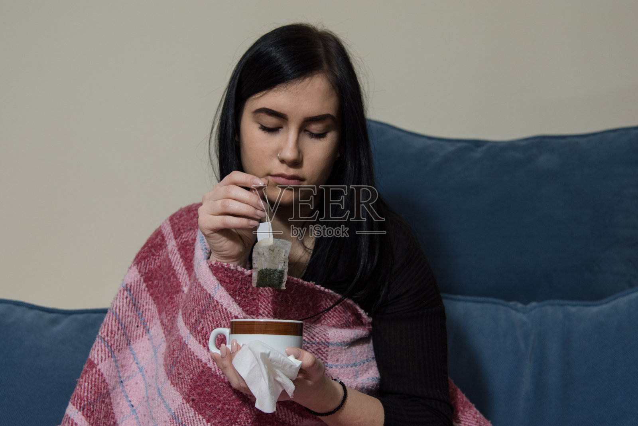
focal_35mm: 69
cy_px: 213
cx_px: 319
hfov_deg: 29.2
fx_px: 1223
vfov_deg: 19.7
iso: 320
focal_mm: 46
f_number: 4
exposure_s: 1/100
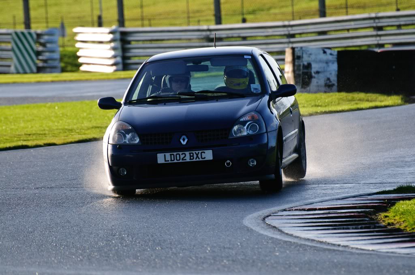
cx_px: 208
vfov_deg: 3.0
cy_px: 138
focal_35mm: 450
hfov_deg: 4.6
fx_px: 5181
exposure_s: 1/2500
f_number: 5.6
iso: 800
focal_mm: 300
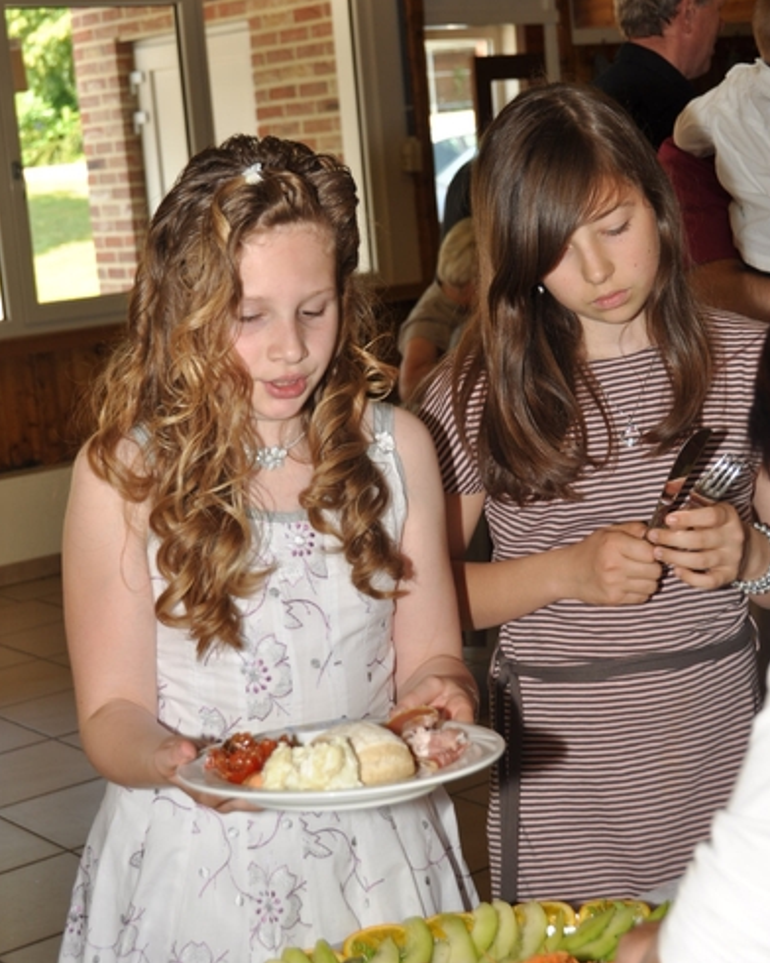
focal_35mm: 62
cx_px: 385
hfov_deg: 24.6
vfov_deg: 30.5
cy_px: 497
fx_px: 1766
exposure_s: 1/60
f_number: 5.6
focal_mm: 36
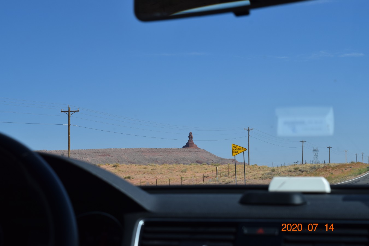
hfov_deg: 24.6
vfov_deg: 16.6
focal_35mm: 82
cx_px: 184
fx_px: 846
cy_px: 123
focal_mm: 55
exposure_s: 1/400
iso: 200
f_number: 10
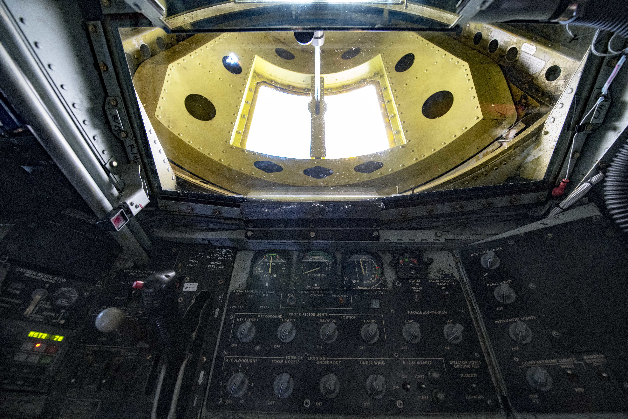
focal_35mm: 14
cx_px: 314
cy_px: 210
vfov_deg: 81.2
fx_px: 244
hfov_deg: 104.3
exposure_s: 1/100
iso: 2000
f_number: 4.5
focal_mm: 14
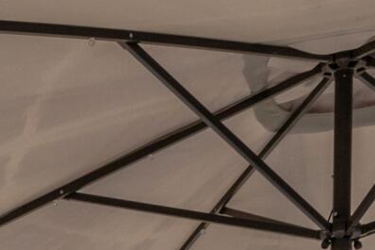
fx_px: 1177
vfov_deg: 10.3
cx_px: -18
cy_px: 631
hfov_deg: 17.6
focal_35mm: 113
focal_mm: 10
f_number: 8
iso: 100
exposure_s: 1/250
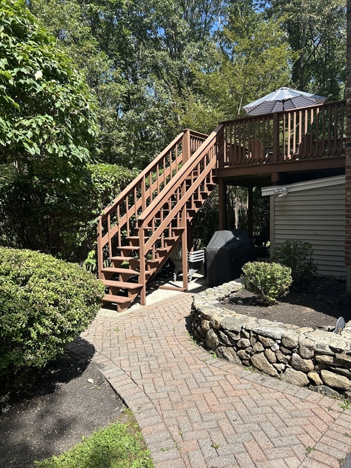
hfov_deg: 53.1
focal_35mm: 26
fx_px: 352
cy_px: 234
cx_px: 176
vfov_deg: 67.3
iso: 50
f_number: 1.5
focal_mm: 5.7
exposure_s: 1/2165
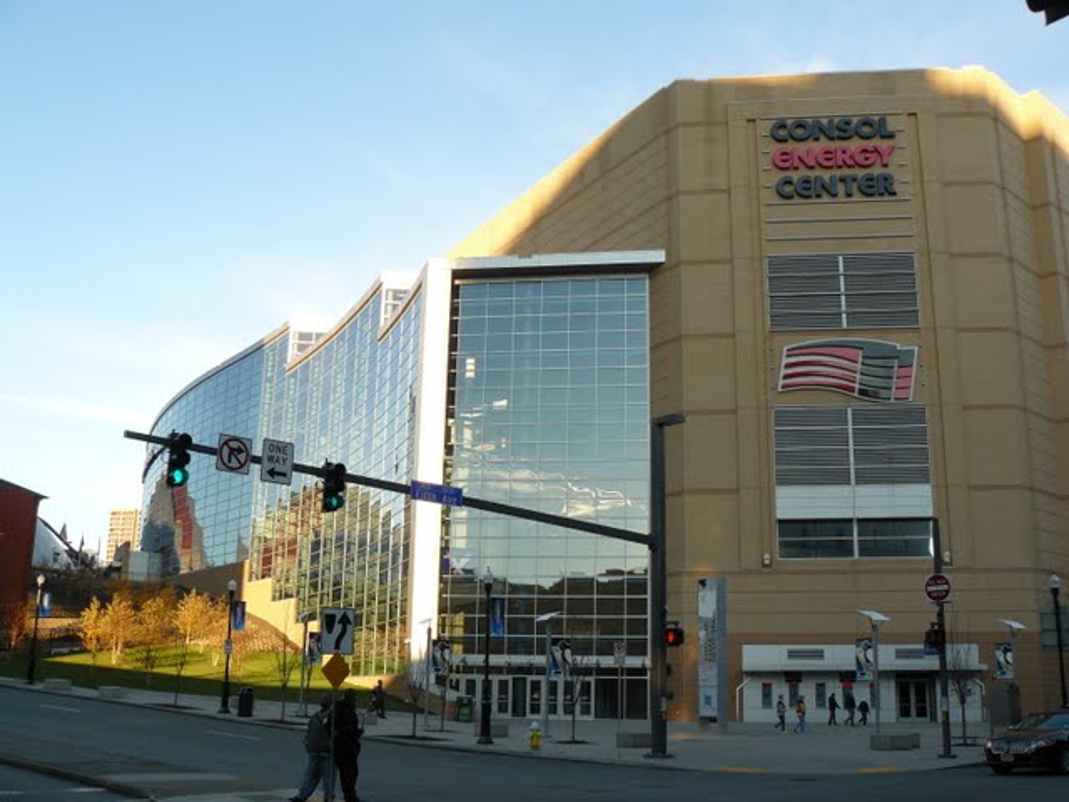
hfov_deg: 51.4
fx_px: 1112
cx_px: 534
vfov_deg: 39.7
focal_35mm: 36
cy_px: 401
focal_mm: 6
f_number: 4
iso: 100
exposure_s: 1/200
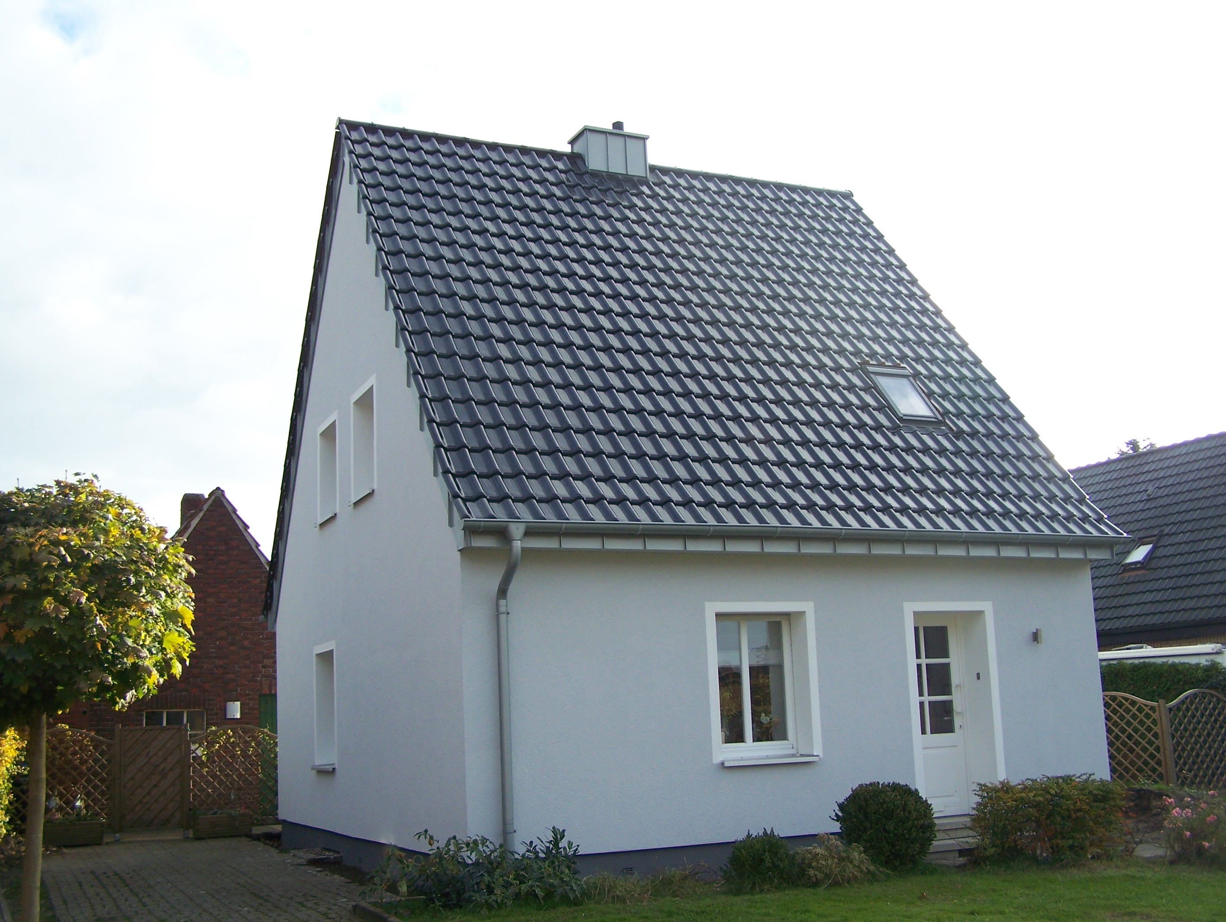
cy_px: 461
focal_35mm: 38
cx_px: 613
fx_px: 1347
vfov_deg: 37.8
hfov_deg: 48.9
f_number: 2.8
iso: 80
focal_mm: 6.3
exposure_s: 1/400
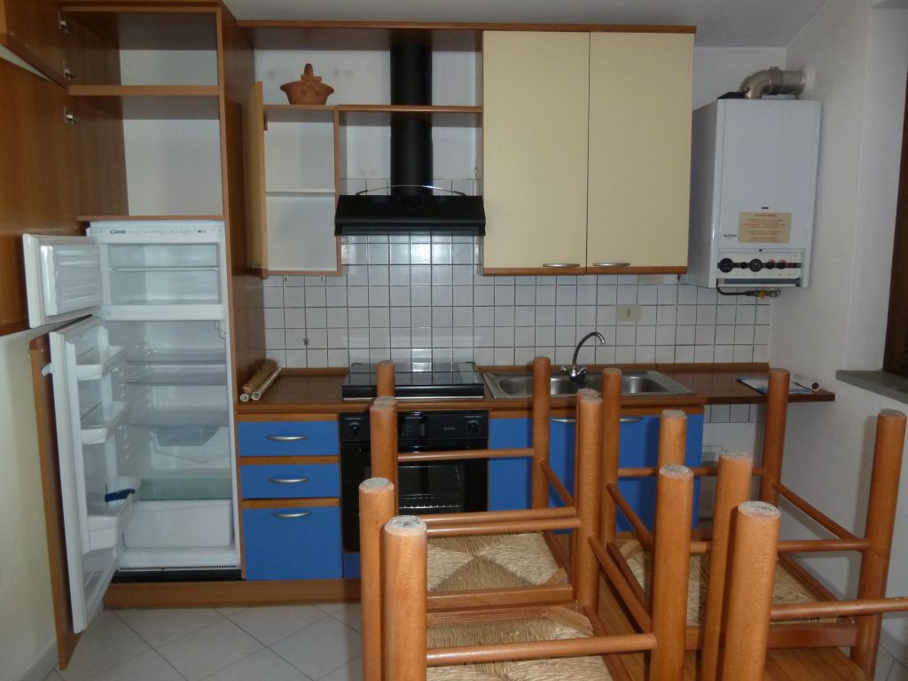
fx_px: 656
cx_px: 454
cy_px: 340
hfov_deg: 69.4
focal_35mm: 25
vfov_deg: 54.9
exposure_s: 1/30
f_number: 3.3
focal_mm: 4.1
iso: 200
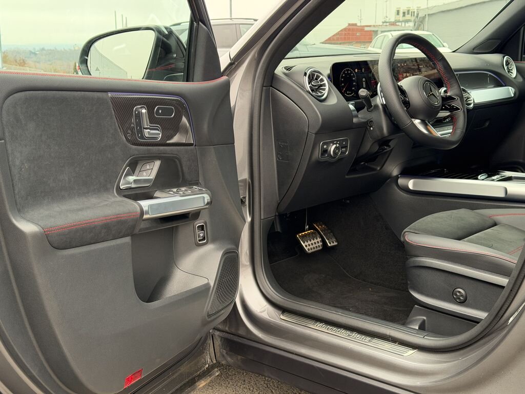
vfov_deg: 30.3
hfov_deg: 39.7
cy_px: 197
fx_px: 728
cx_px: 262
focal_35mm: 48
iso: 160
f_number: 1.78
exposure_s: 1/101
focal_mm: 6.76
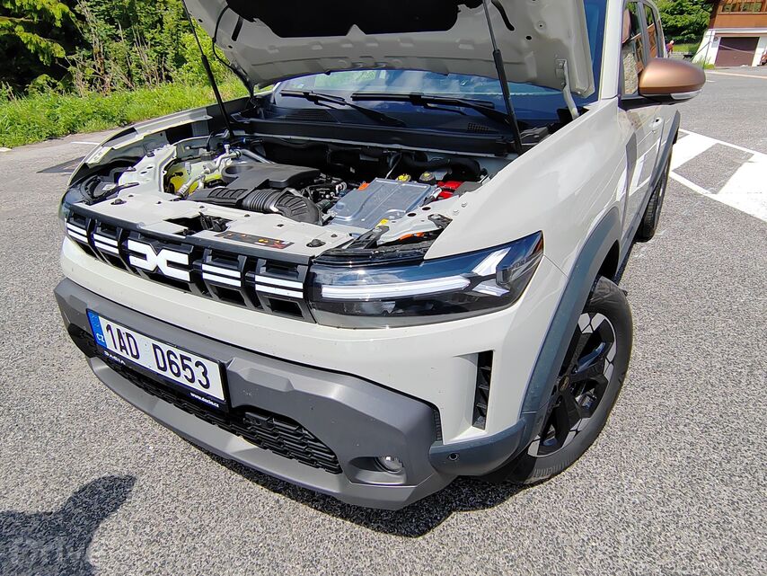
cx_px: 384
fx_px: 576
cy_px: 288
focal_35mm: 26
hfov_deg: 67.3
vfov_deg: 53.1
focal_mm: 2.16
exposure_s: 1/1500
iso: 100
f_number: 2.2
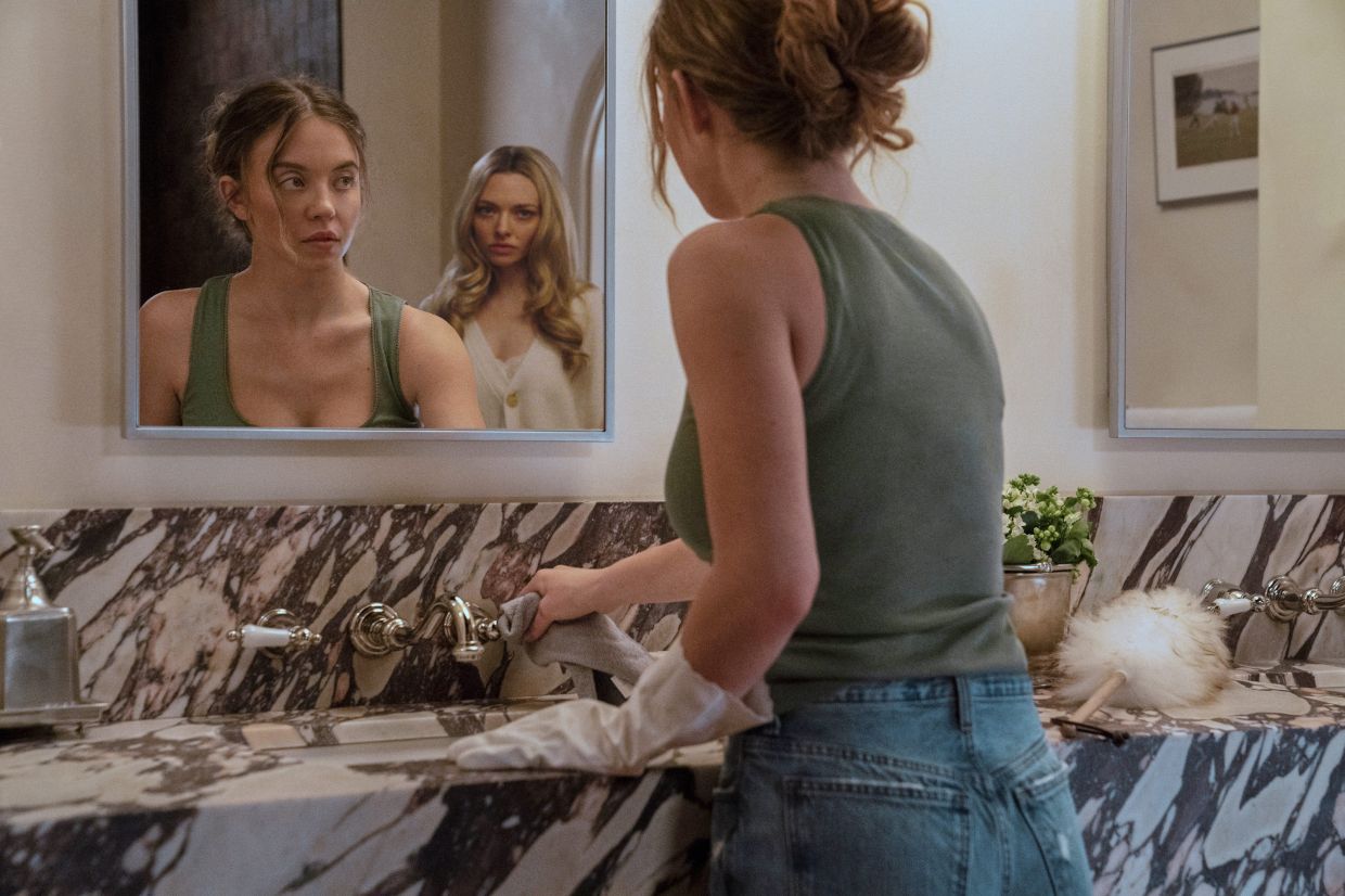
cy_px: 448
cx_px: 672
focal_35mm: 70
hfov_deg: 28.9
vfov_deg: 19.4
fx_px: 2614
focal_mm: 70
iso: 5000
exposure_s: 1/125
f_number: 5
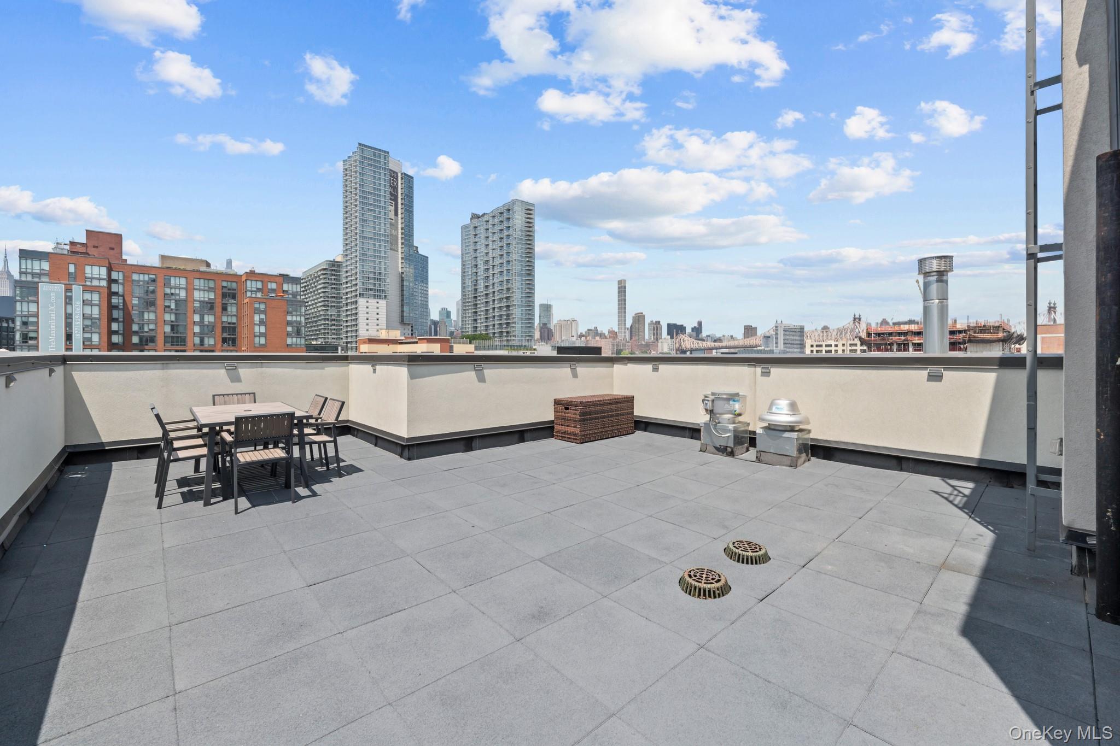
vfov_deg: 81.2
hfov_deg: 104.3
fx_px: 435
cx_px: 560
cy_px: 373
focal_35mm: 14
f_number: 10
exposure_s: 1/500
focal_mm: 14
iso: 250
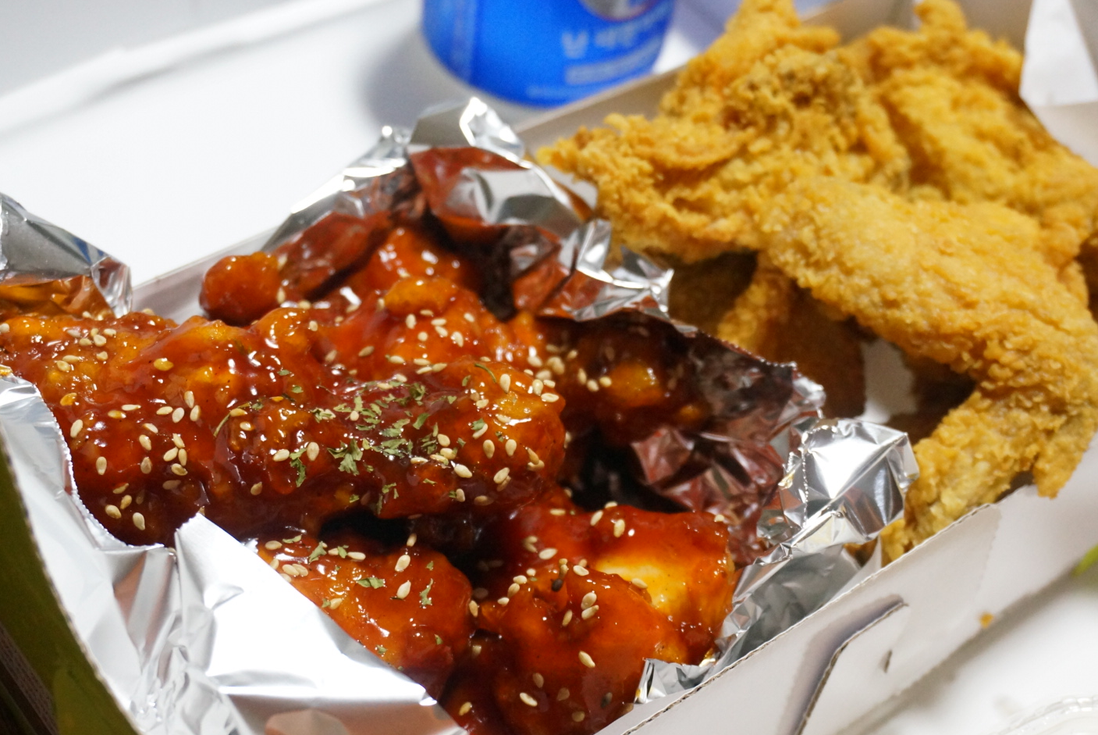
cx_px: 563
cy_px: 389
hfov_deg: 32.3
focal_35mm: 62
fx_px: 1893
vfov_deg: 22.0
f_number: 5.6
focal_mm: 36
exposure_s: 1/60
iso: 3200
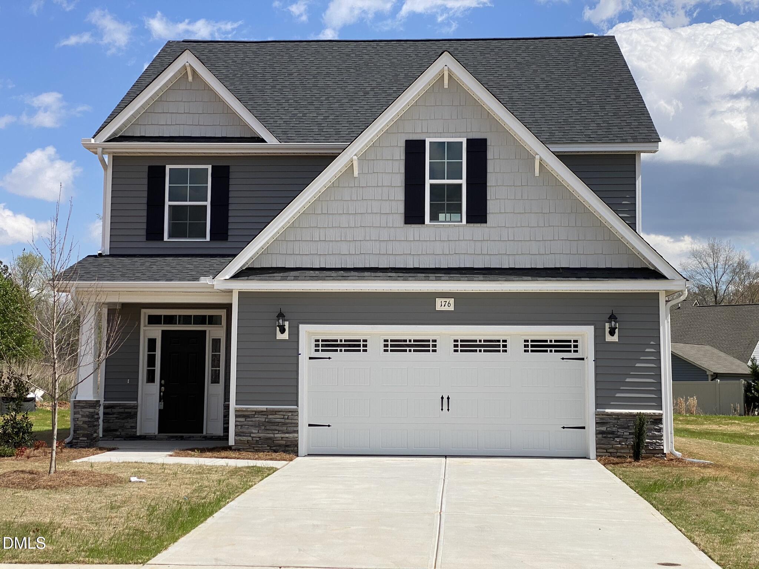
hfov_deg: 36.8
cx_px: 380
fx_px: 1140
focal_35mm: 52
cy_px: 284
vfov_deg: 28.0
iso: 20
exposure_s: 1/2817
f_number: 2
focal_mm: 6
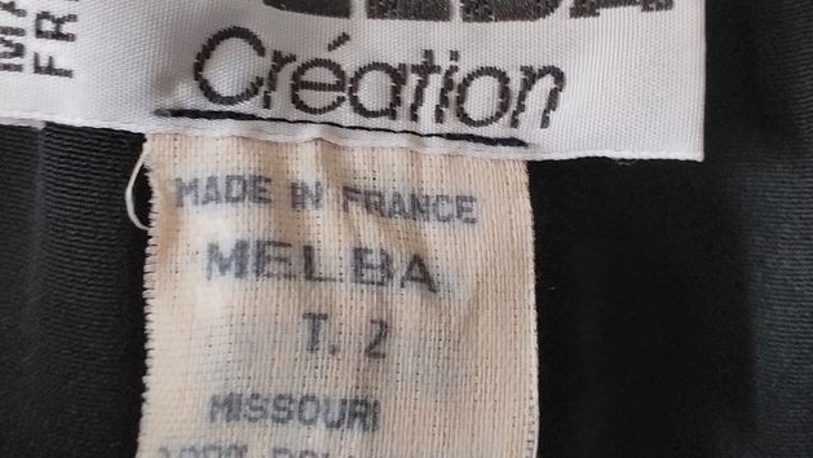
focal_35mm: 45
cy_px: 122
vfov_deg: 26.2
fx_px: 970
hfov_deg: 45.5
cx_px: 419
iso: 250
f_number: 1.9
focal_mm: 3.6
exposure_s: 1/25
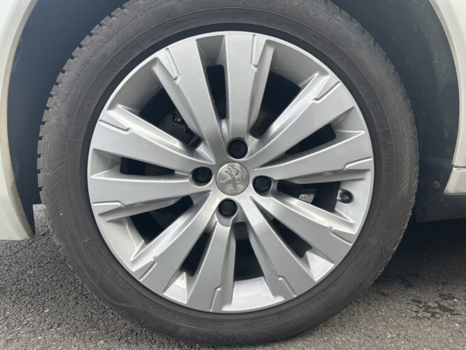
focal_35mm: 24
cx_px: 233
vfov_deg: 56.8
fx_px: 323
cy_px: 175
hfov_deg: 71.6
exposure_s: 1/611
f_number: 1.78
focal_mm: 6.86
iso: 80
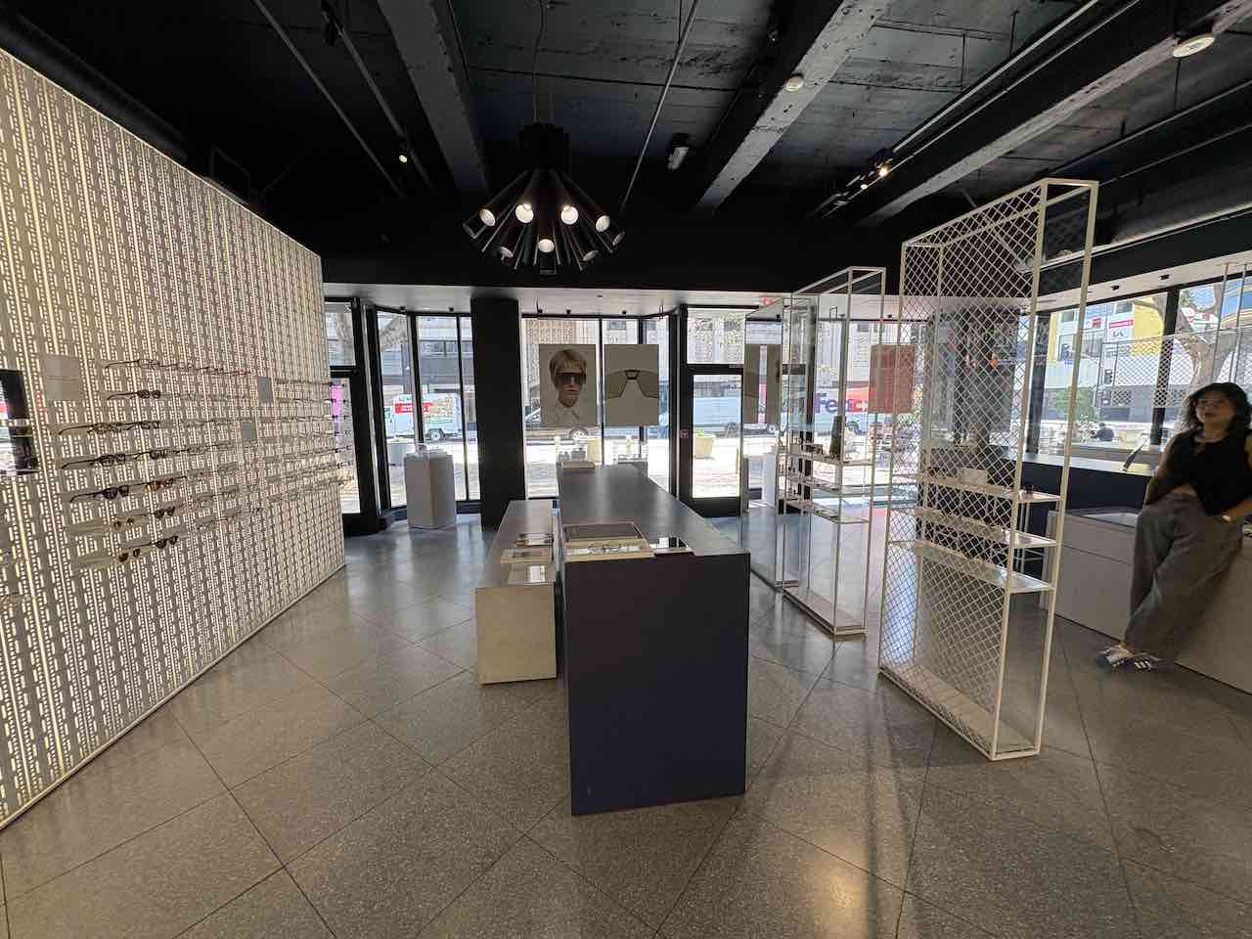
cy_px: 470
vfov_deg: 85.7
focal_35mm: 14
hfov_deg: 102.1
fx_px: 506
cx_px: 626
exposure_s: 1/120
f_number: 2.2
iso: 80
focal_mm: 2.22
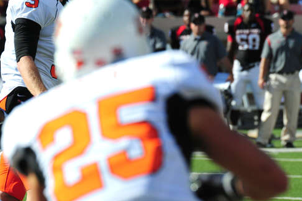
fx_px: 5382
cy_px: 71
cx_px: 89
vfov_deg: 2.1
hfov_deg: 3.2
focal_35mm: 642
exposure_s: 1/1250
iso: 400
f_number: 8
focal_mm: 270
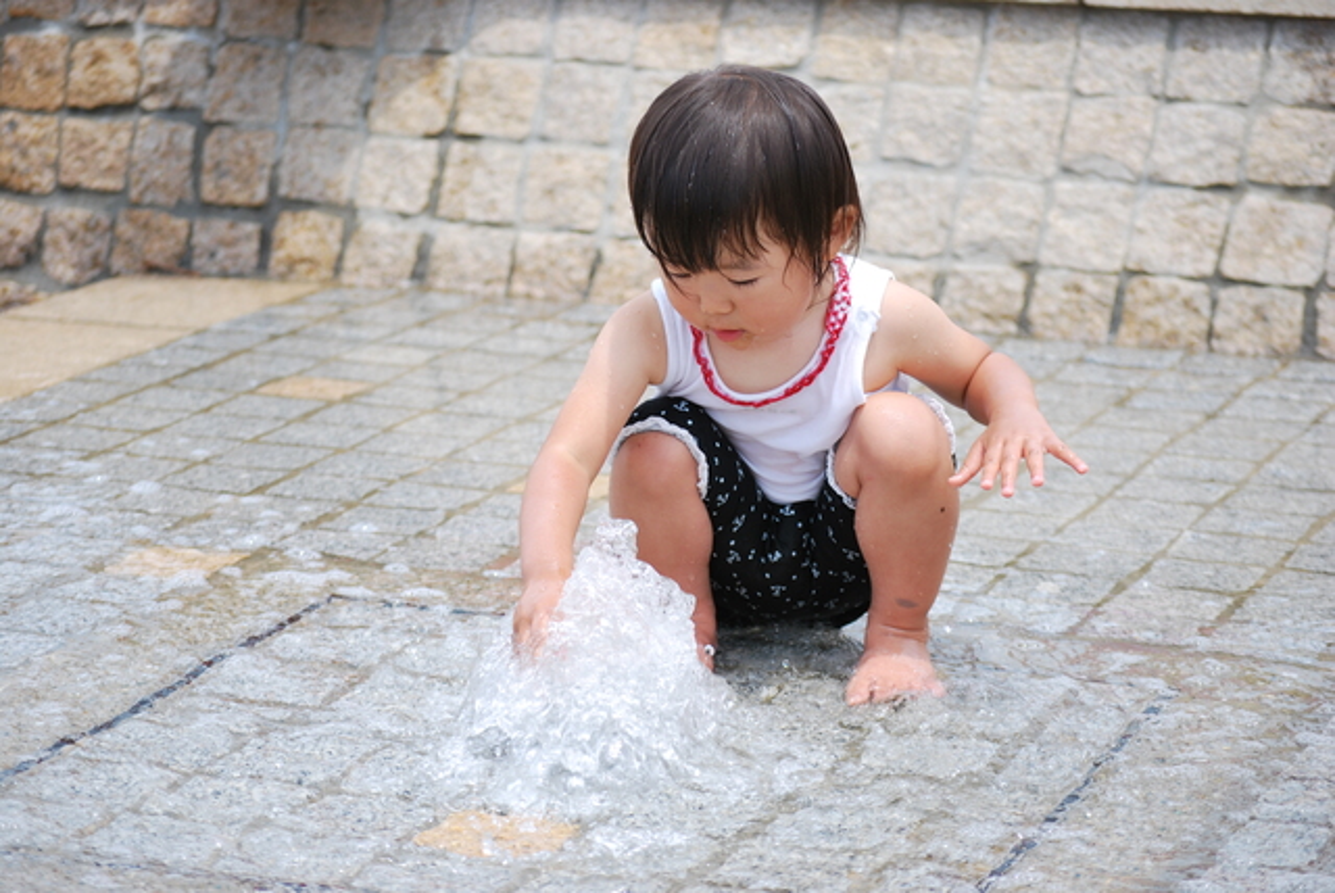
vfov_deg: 13.1
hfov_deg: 19.4
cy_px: 446
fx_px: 3897
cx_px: 668
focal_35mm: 105
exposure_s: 1/500
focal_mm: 70
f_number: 4.2
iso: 100
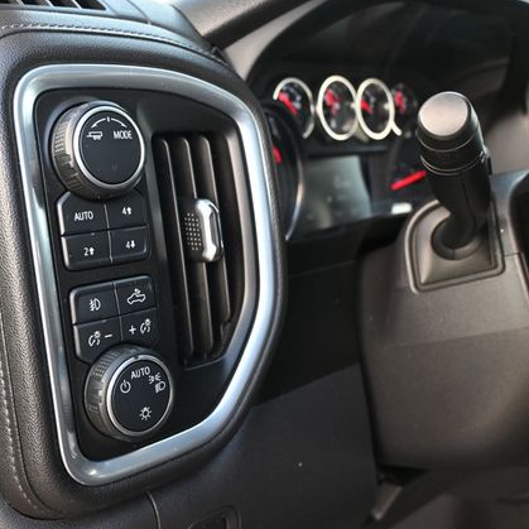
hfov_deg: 45.6
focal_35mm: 35
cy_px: 266
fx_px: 605
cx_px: 131
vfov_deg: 47.2
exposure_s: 1/125
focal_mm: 18
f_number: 3.5
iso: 640
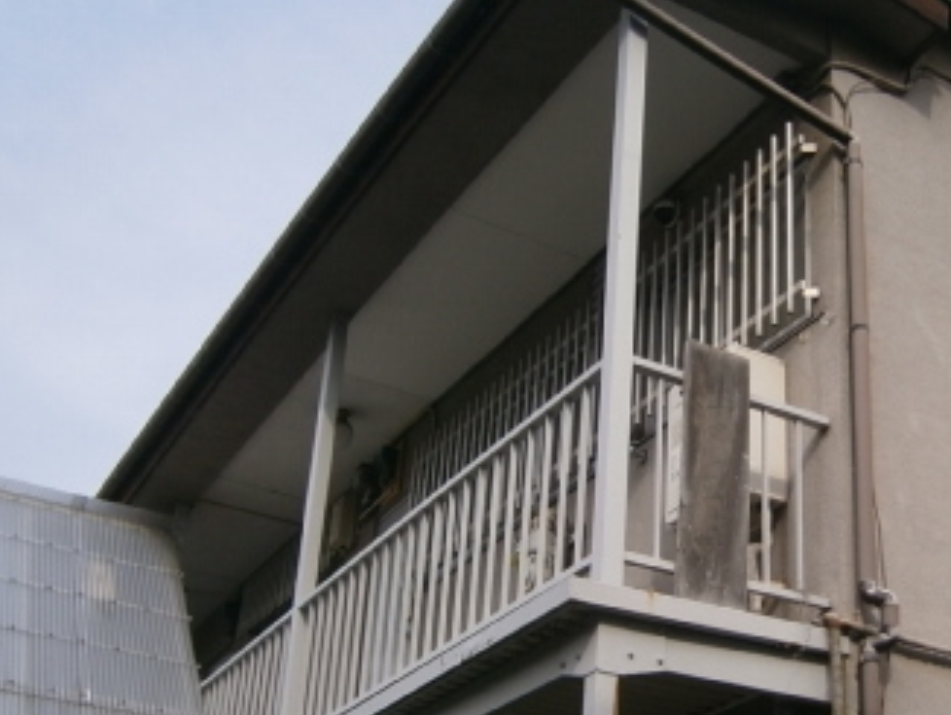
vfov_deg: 28.2
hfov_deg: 36.1
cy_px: 522
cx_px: 776
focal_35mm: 51
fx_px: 1402
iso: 80
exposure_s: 1/800
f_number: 2.8
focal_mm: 4.7
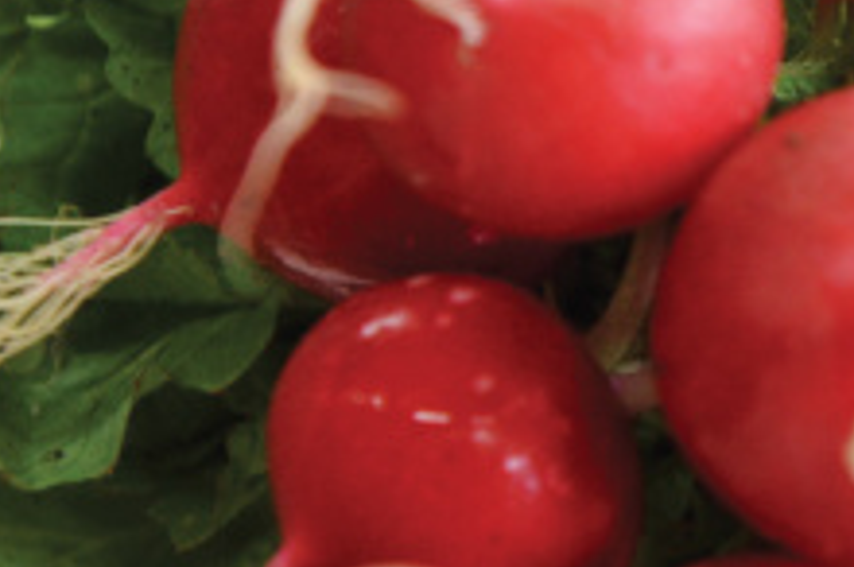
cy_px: 72
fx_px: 4595
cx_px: 1285
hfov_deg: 10.3
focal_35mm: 194
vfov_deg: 7.0
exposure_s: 1/60
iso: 1000
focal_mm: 38
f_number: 4
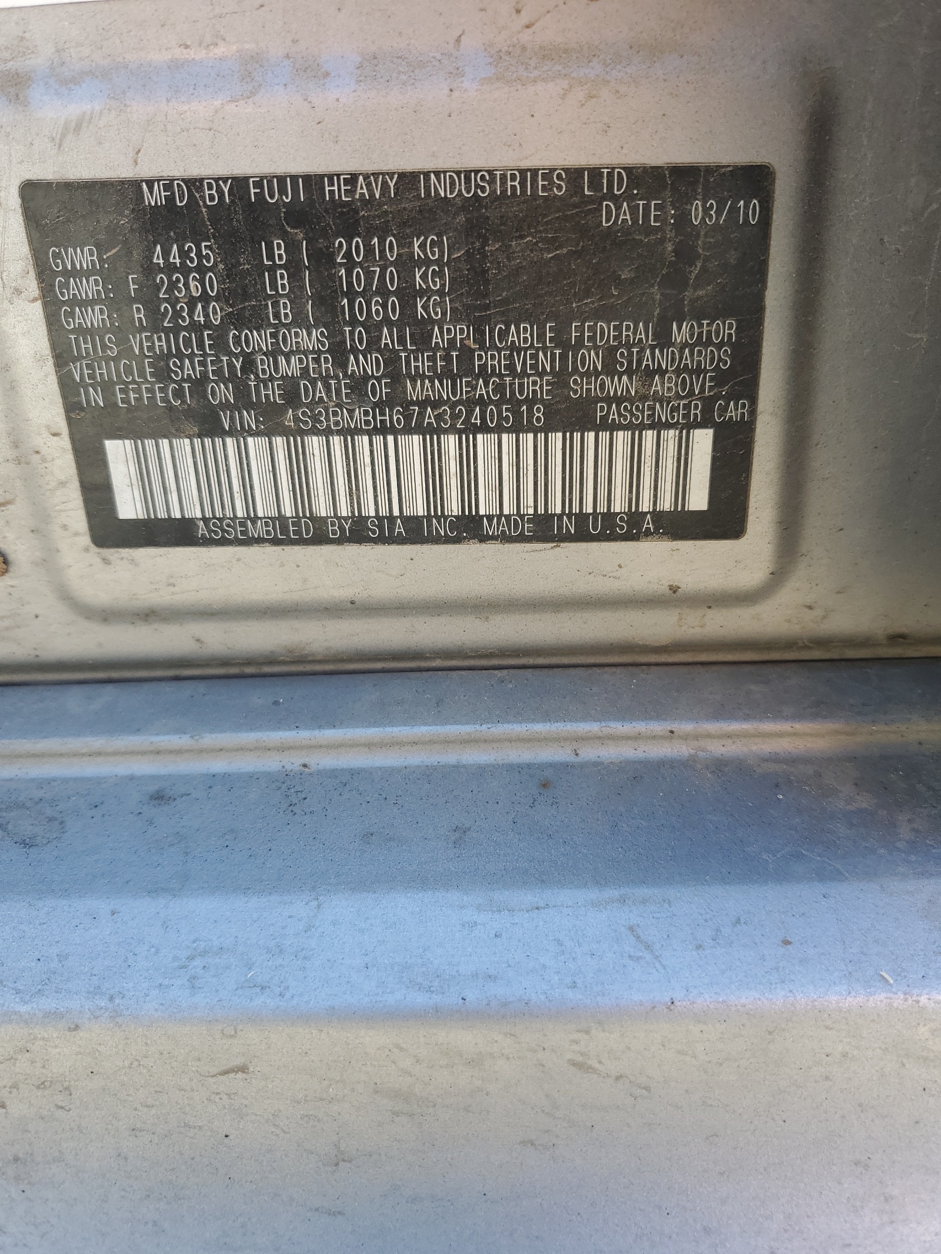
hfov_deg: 53.1
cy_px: 627
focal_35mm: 26
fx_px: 942
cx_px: 470
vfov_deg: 67.3
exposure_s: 1/303
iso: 50
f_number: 1.5
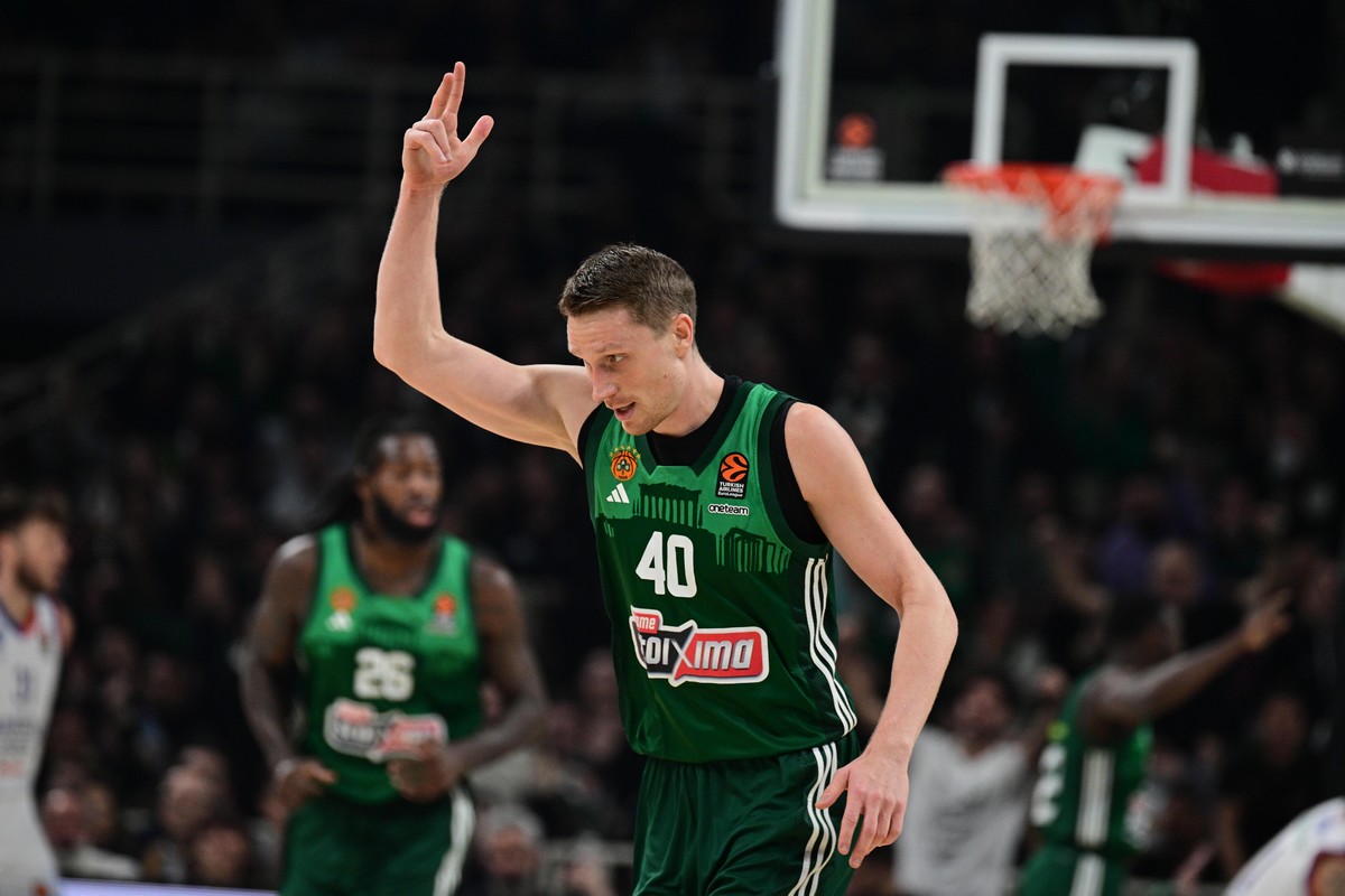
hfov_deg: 6.9
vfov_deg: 4.6
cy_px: 448
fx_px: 11207
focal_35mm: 300
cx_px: 672
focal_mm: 300
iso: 2000
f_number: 4
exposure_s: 1/1000
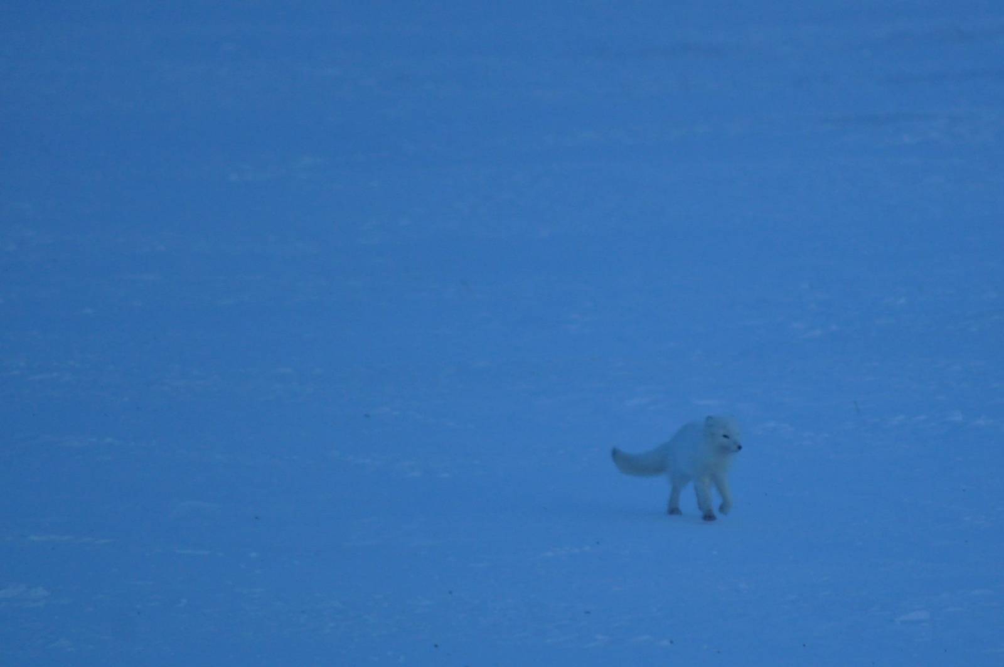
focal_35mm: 450
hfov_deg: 4.6
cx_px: 502
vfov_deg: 3.0
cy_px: 334
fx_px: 12536
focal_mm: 300
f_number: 5.6
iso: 1000
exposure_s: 1/500
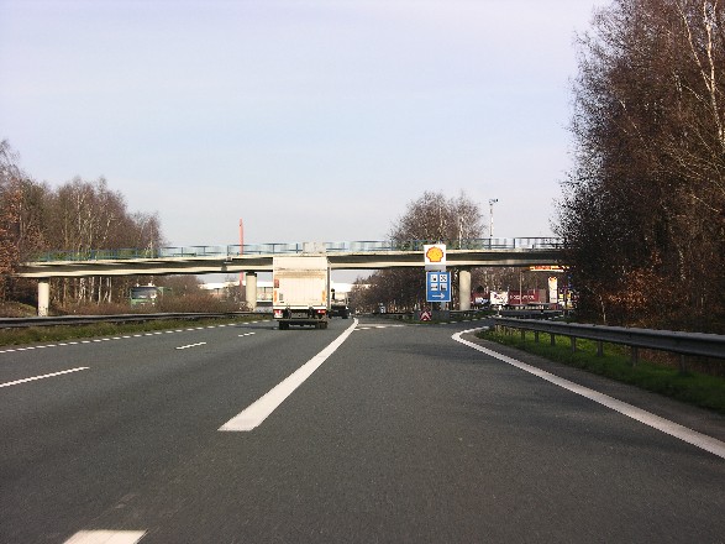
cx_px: 362
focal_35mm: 74
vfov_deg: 19.9
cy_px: 272
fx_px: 1550
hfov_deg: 26.3
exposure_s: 1/137
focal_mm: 18.8
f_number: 6
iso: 50
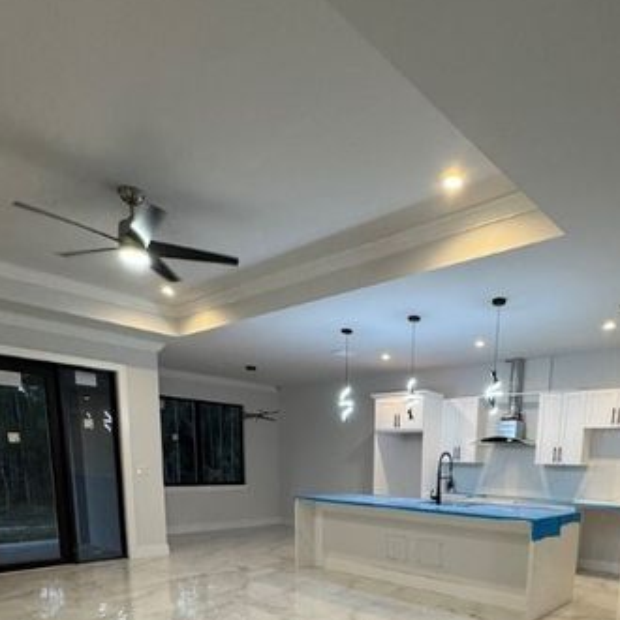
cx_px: 395
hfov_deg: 61.9
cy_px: 553
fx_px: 507
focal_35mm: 25
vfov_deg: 55.0
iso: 320
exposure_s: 1/120
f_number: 2.2
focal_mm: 2.22
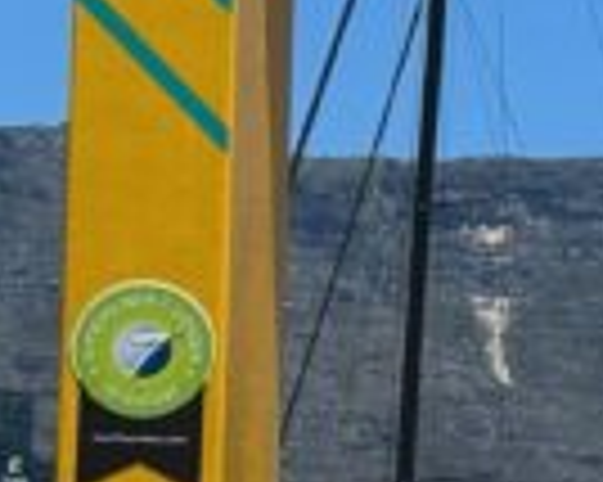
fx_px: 4779
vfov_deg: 5.7
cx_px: 1714
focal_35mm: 268
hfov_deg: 6.6
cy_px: 590
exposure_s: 1/4566
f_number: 1.78
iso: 64
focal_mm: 6.86
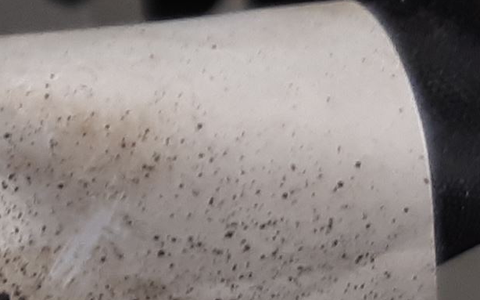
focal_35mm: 92
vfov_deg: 13.5
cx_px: -314
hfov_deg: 18.8
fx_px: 1203
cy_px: 435
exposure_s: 1/50
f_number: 1.7
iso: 80
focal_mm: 3.93
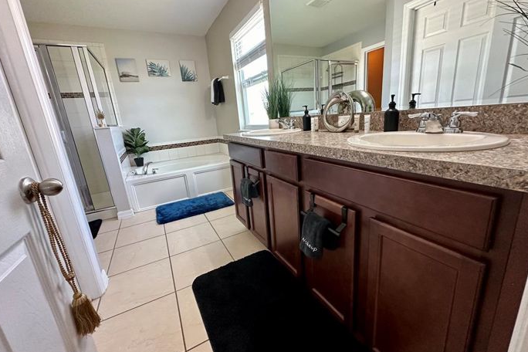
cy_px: 172
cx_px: 267
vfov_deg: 77.3
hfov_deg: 100.4
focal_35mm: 15
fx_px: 220
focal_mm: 2.22
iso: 320
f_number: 2.2
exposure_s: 1/120
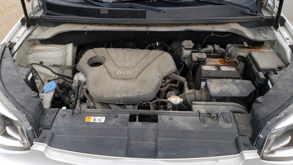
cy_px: 61
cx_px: 145
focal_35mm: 29
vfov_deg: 39.9
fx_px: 225
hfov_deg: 66.1
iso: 50
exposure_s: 1/1111
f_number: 1.5
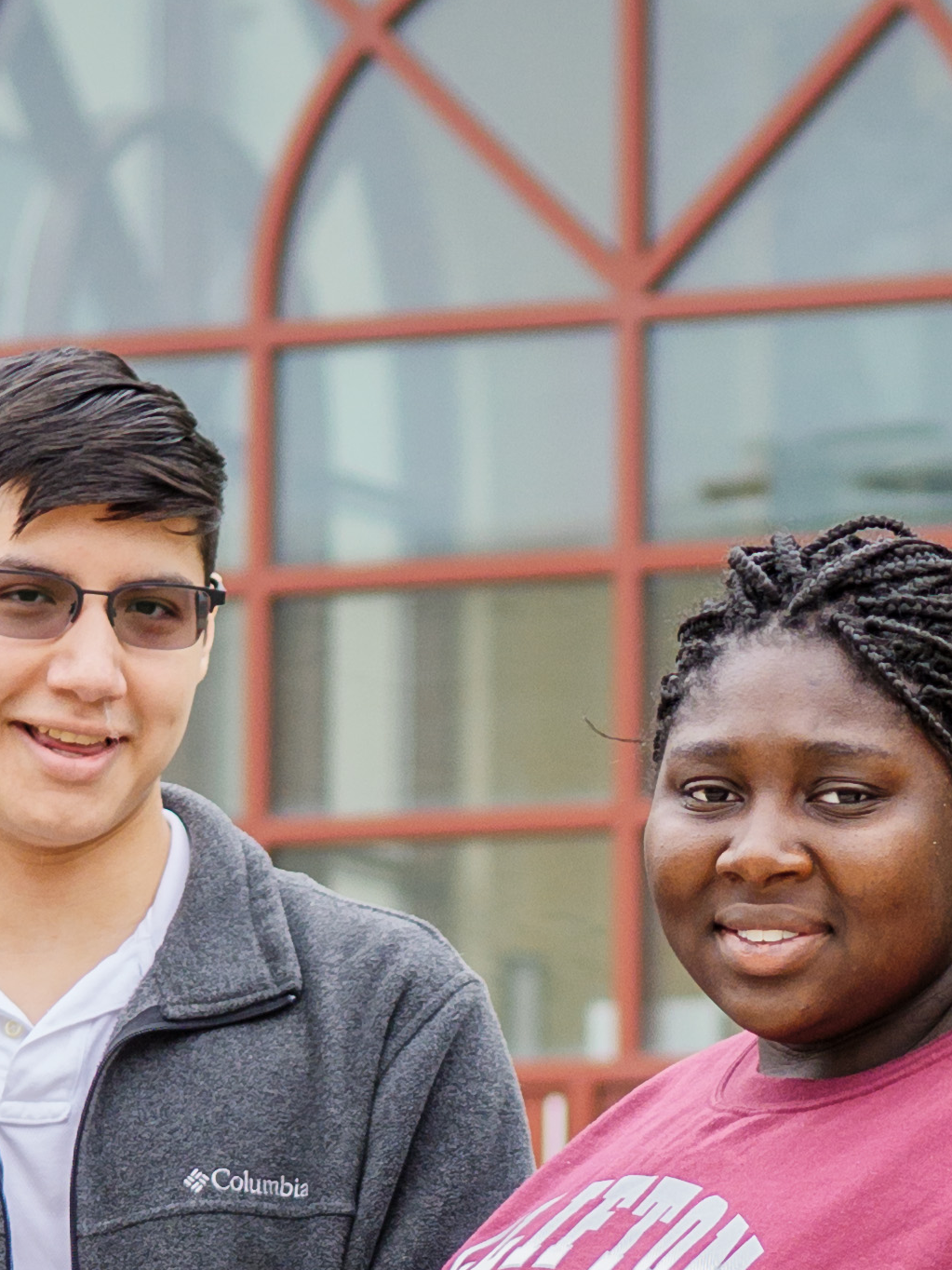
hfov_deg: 6.5
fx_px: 8361
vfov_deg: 8.6
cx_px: 593
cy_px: 1605
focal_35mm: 228
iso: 200
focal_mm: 30
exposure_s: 1/1000
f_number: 2
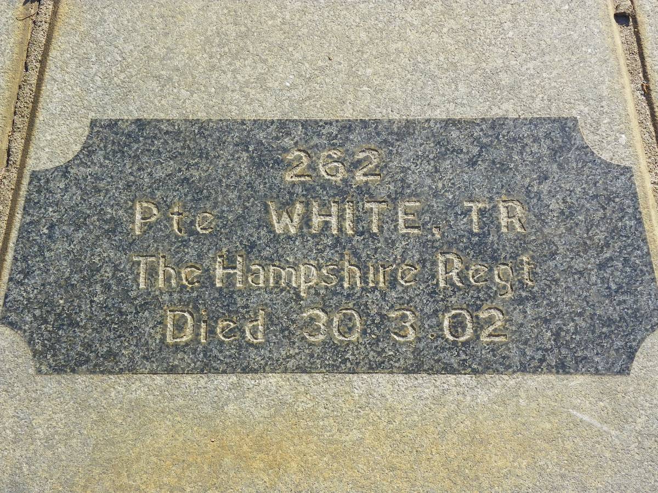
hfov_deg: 28.6
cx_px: 329
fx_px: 1293
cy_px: 246
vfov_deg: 21.6
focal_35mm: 68
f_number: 4
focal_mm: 12.1
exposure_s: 1/160
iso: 64
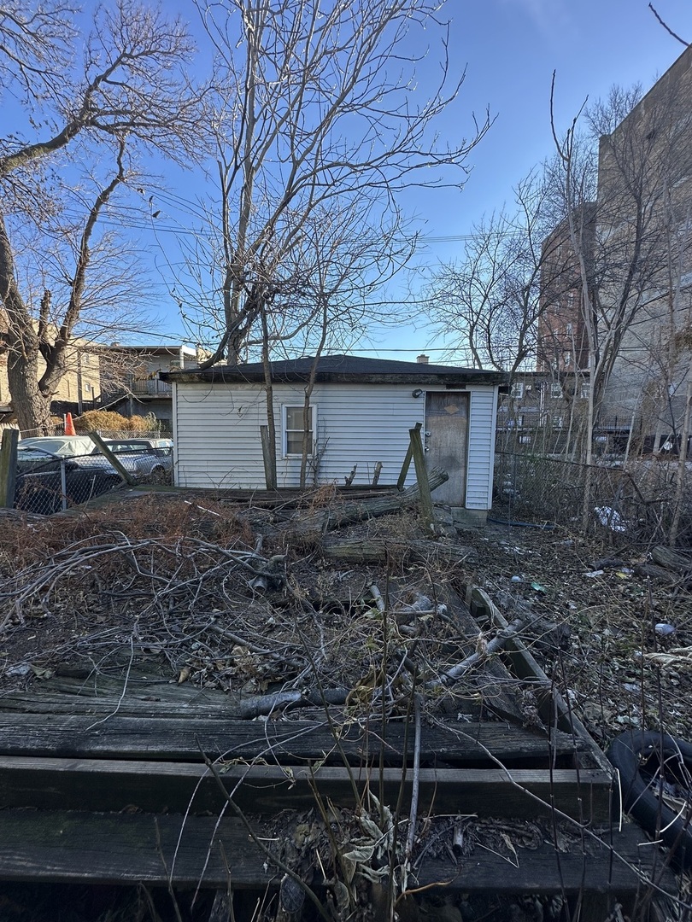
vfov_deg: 102.1
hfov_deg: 85.7
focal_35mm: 14
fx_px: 373
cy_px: 461
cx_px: 346
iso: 40
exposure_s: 1/493
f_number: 2.2
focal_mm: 2.22
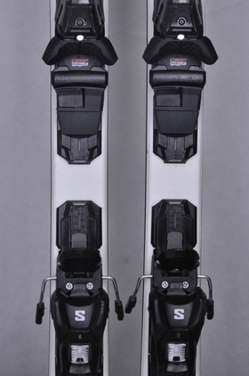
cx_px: 125
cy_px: 179
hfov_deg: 10.7
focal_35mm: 128
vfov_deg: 16.0
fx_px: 1332
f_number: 9.5
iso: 3200
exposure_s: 1/125
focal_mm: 80
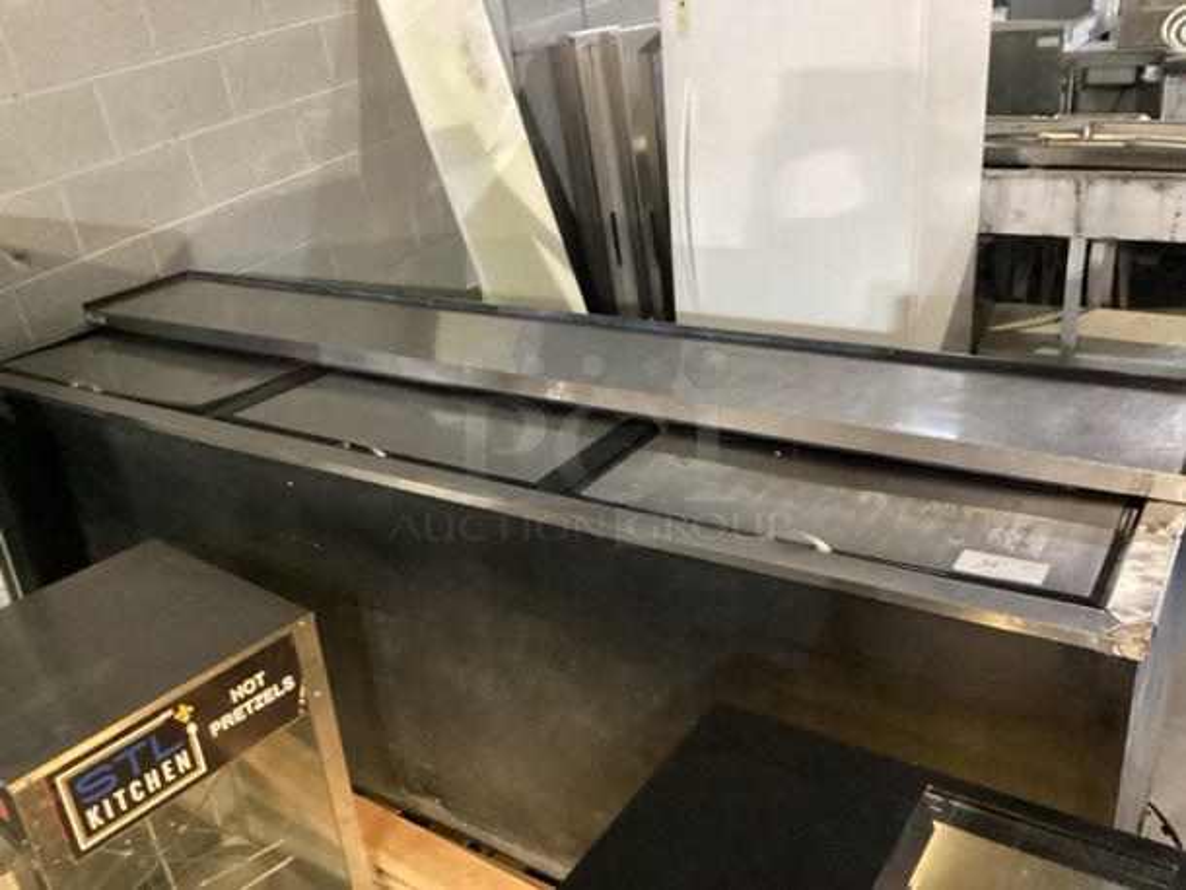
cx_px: 593
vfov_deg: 45.5
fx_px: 1063
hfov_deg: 58.3
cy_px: 445
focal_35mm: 31
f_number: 2.4
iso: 800
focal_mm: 3.3
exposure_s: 1/24
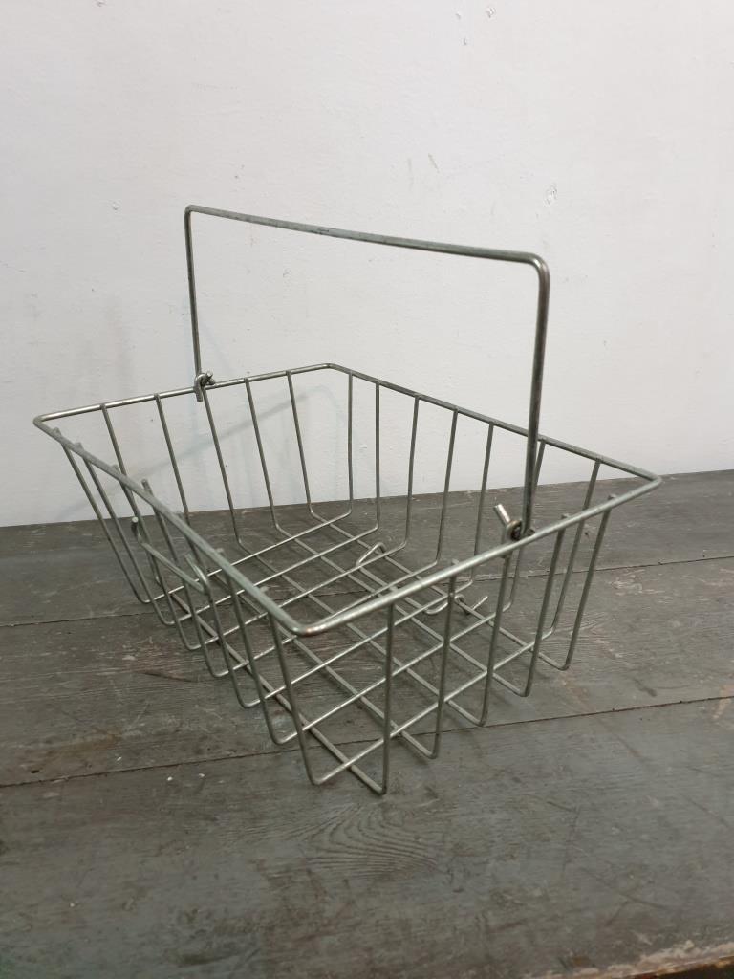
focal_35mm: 26
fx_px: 735
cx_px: 367
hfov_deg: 53.1
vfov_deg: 67.3
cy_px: 490
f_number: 1.5
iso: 200
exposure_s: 1/50
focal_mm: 4.3
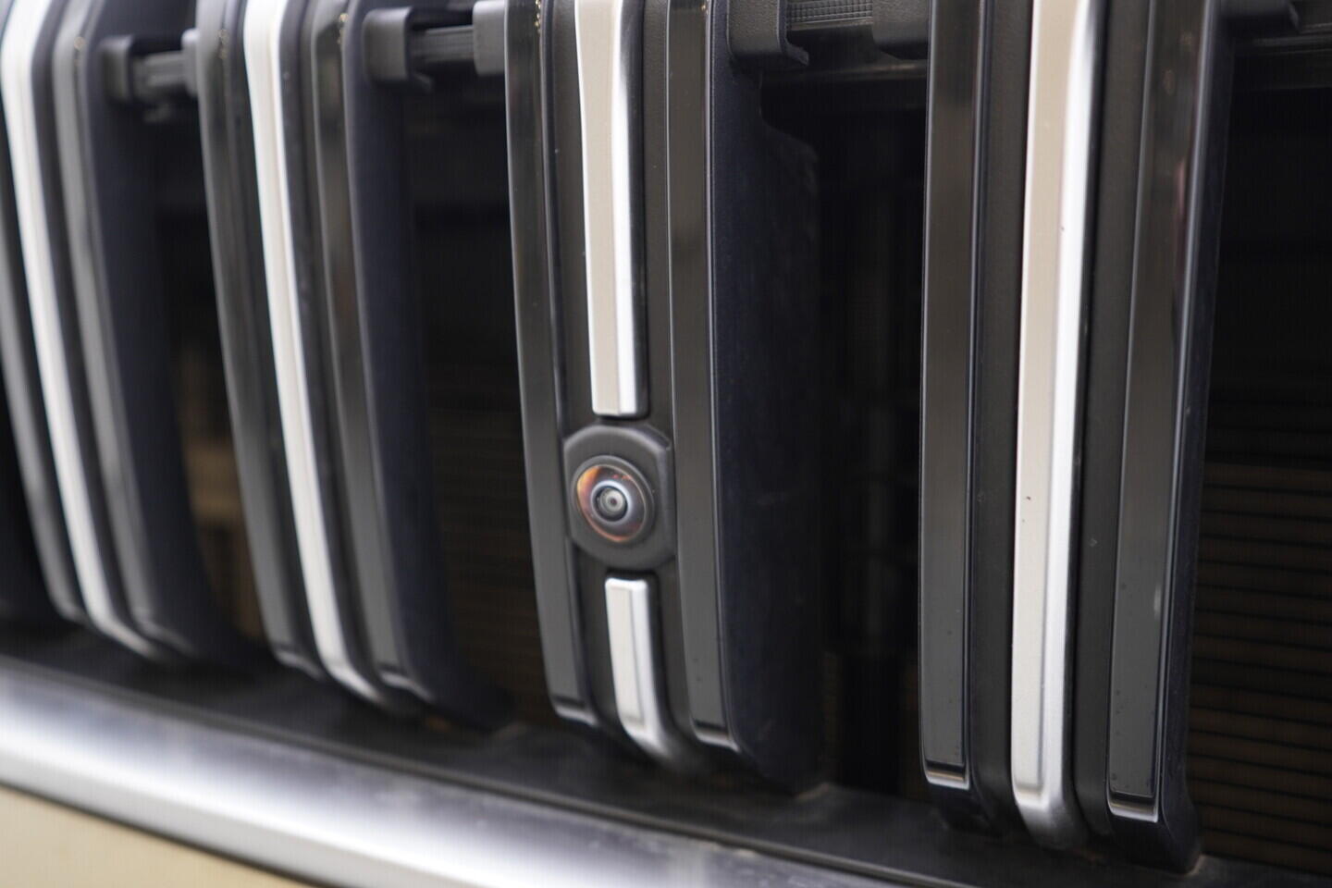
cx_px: 666
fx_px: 1332
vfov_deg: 36.9
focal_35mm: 36
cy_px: 444
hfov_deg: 53.1
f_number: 2.8
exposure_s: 1/40
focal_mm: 24
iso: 320
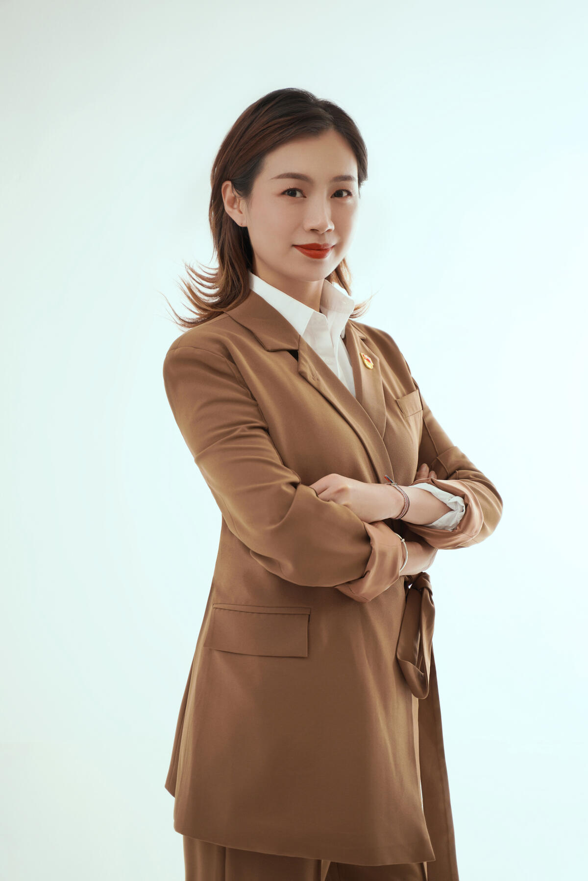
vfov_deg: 27.0
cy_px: 440
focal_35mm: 75
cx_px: 294
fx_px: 1837
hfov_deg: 18.2
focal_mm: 75
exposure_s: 1/100
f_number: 2.8
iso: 100
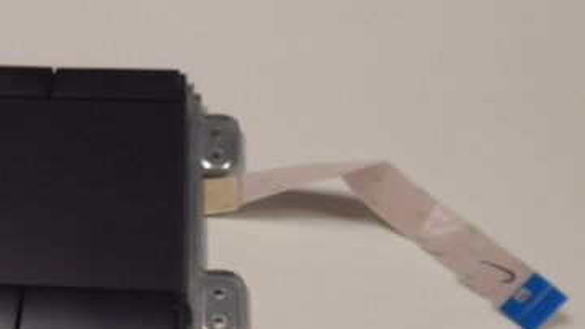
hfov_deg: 37.4
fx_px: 822
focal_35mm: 53
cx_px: 96
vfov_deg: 22.3
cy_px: 262
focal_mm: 5
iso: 250
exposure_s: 1/60
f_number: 3.5
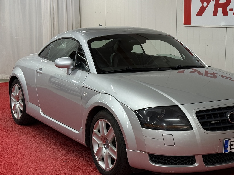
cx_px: 155
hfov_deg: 28.4
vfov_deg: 21.6
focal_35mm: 68
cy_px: 85
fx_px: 460
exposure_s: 1/121
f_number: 1.78
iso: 80
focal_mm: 6.76
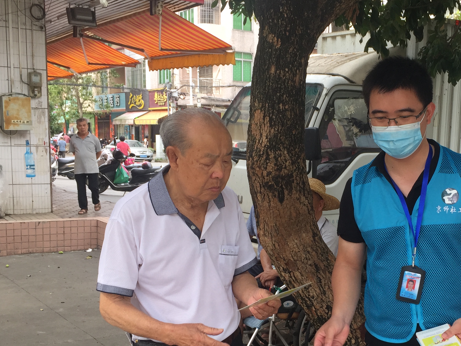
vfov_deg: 29.5
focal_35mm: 49
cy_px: 233
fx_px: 653
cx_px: 327
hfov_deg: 38.2
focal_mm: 4.15
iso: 32
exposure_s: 1/191
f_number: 2.2
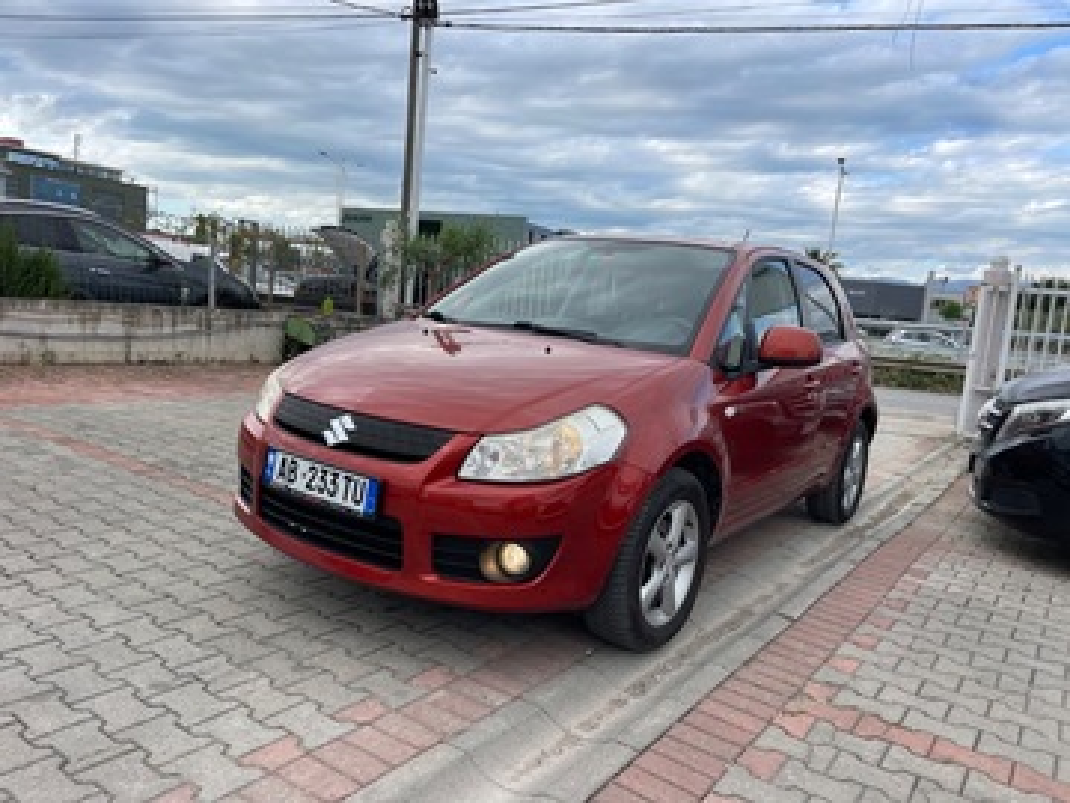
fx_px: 773
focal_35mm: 25
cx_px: 535
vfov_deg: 54.9
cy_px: 402
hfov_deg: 69.4
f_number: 1.6
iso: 32
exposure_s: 1/1403
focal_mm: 5.1
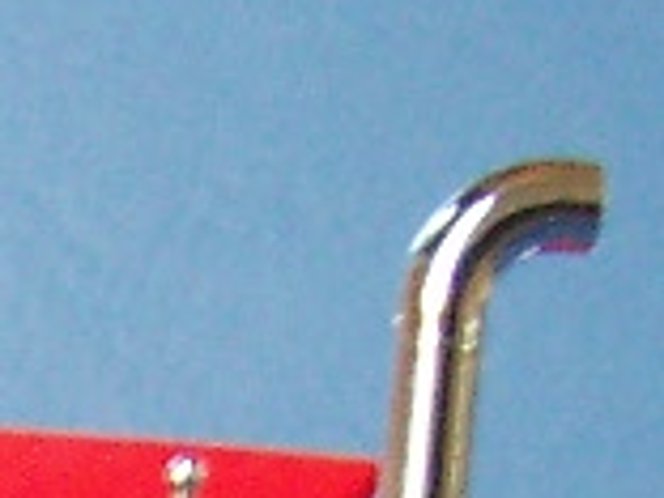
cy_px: 1843
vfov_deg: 4.8
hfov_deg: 6.8
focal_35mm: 285
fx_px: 5467
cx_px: -511
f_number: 2.8
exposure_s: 1/20
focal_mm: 5.6
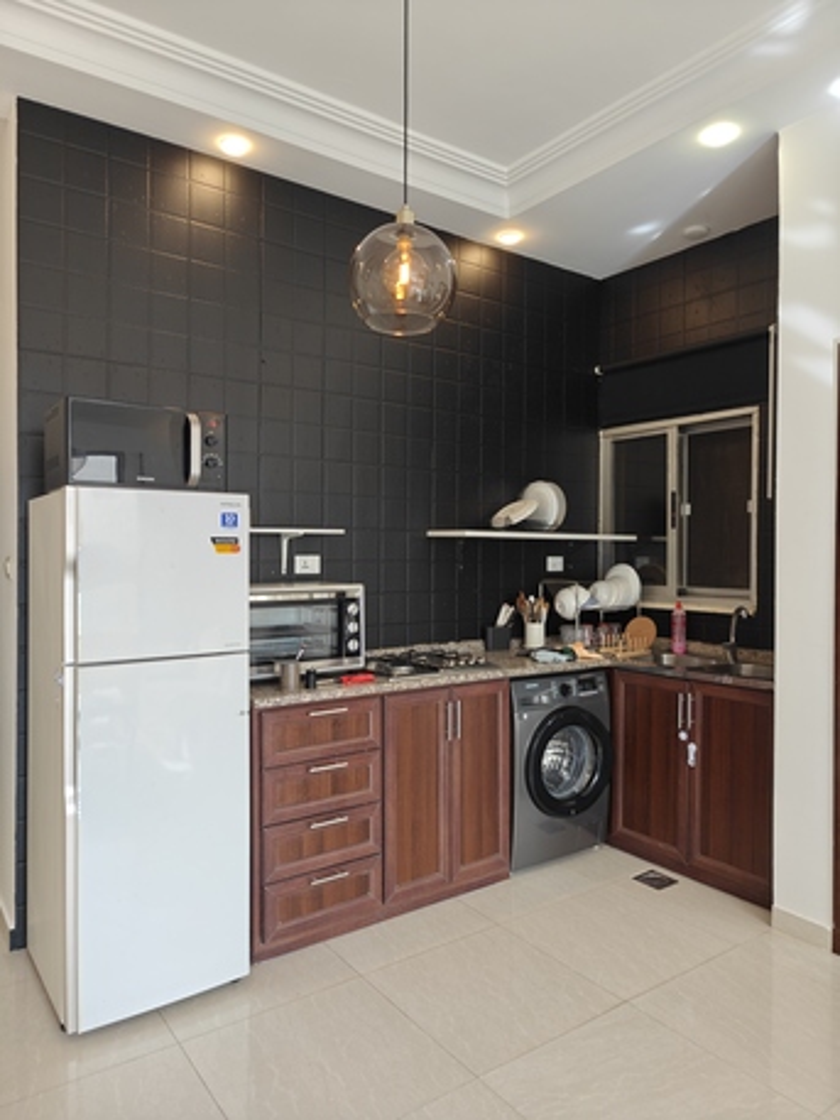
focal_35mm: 23
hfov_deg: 58.9
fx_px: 744
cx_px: 420
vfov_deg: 73.9
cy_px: 560
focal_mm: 6.06
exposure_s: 1/100
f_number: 1.6
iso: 50
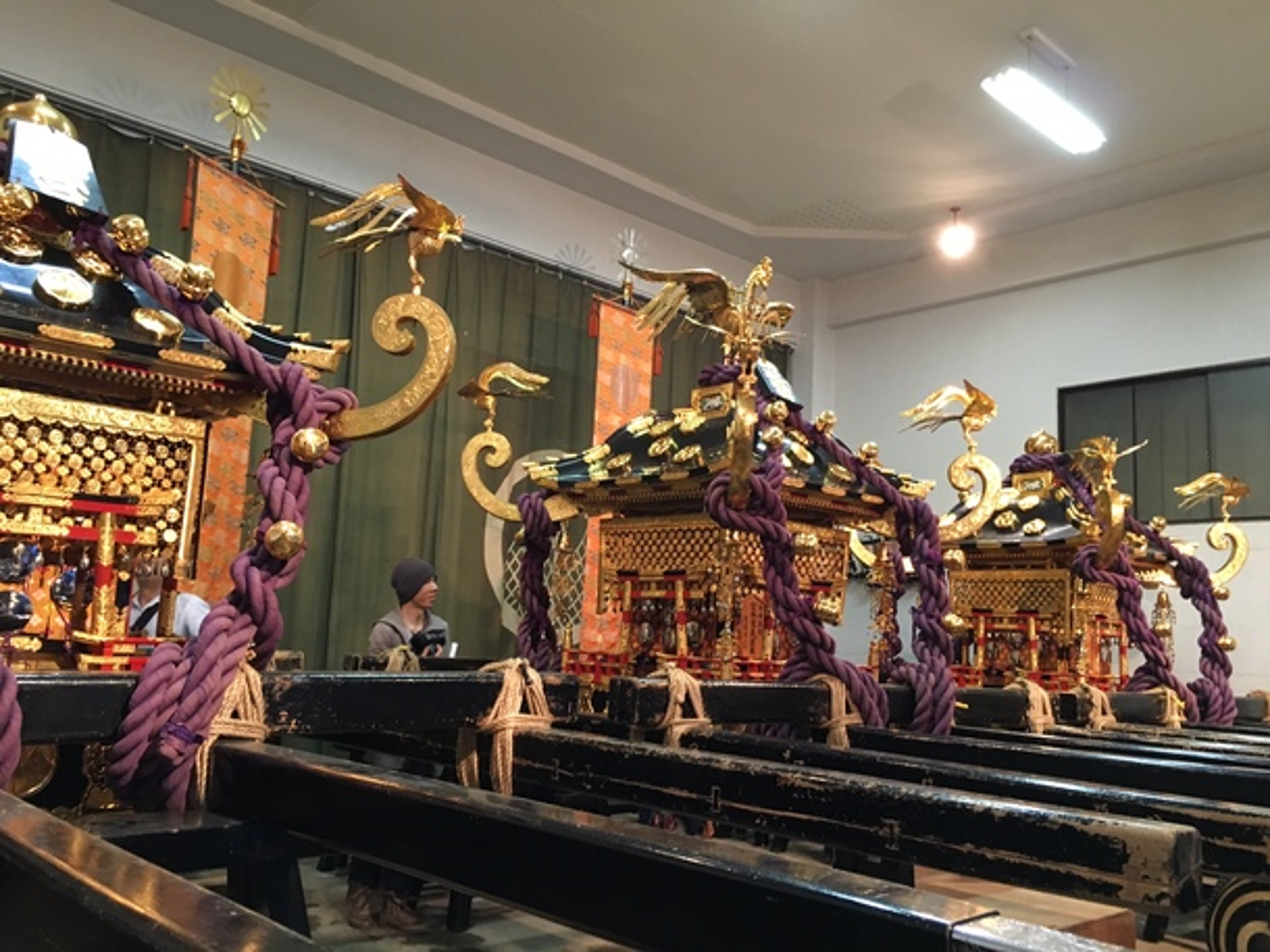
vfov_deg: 48.2
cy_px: 476
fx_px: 1064
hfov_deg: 61.7
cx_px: 635
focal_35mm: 29
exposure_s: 1/17
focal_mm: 4.15
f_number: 2.2
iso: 200
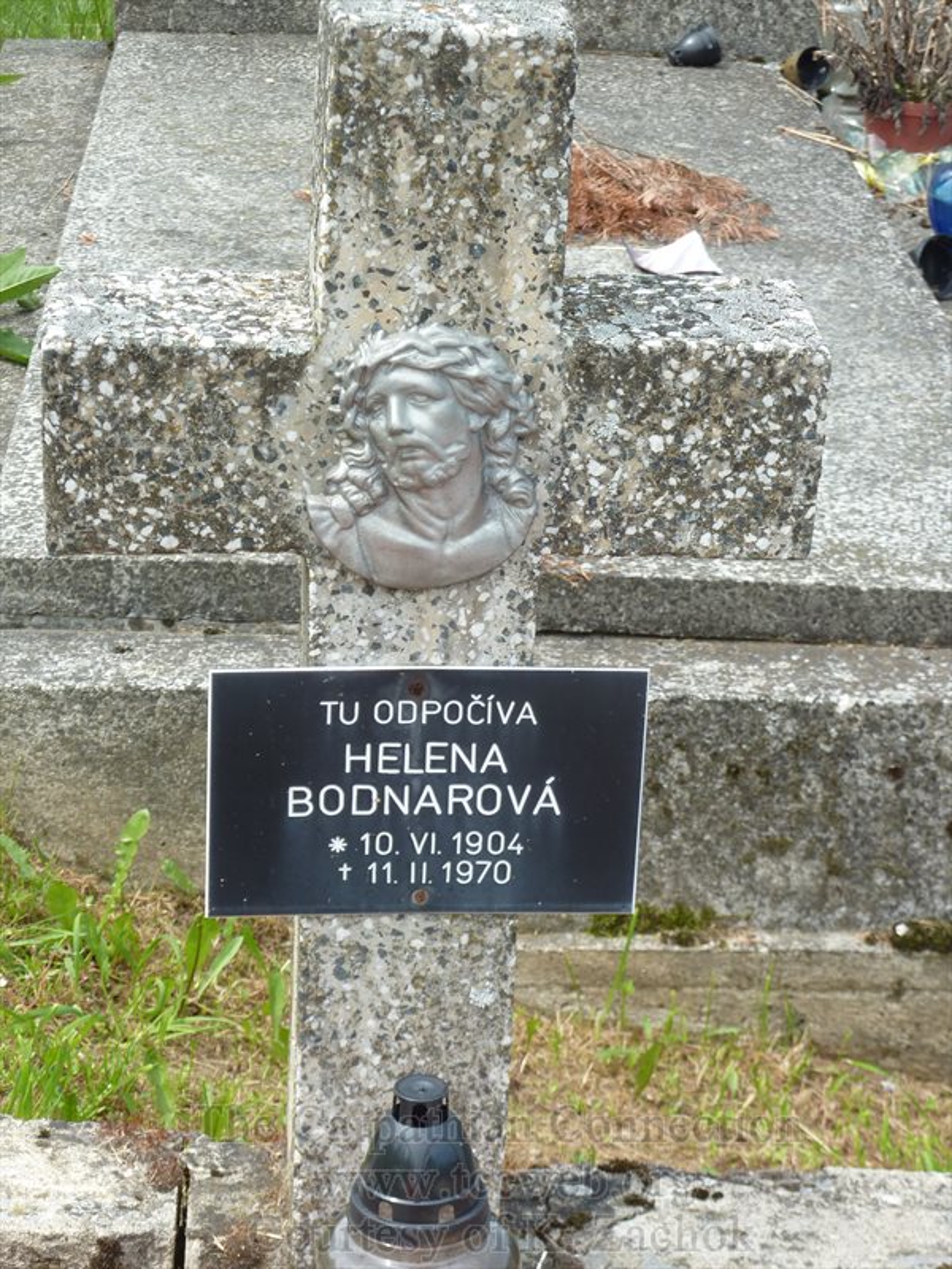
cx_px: 476
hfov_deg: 15.4
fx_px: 3520
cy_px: 634
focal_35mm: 96
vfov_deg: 20.4
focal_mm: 15.8
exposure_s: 1/200
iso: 80
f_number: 4.3
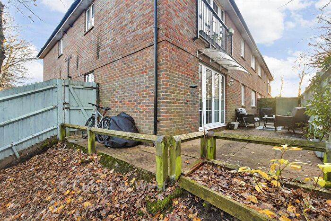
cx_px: 166
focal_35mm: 15
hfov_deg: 100.4
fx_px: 138
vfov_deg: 77.4
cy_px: 110
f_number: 8
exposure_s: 1/10
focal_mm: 10
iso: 160
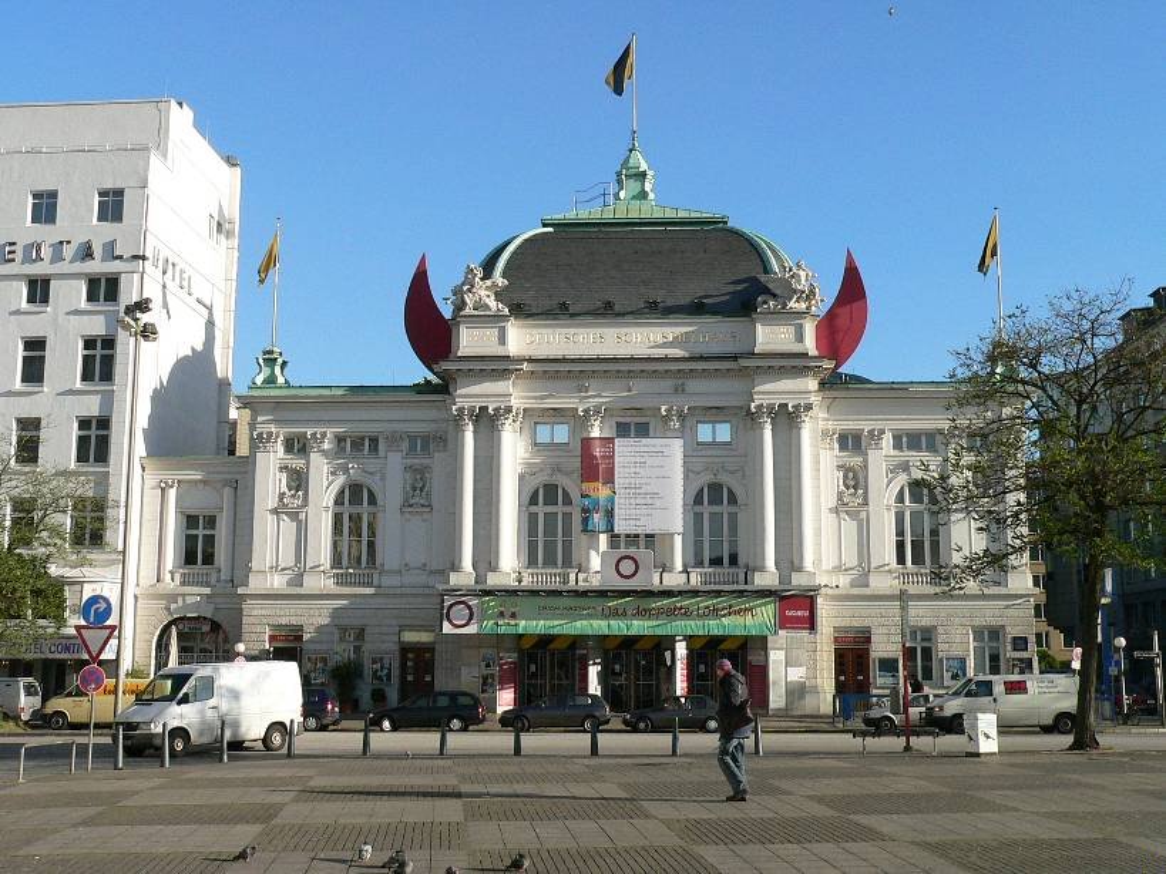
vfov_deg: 33.6
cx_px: 583
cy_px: 437
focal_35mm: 43
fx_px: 1448
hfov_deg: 43.9
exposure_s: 1/800
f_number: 5.6
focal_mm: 7.1
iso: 200
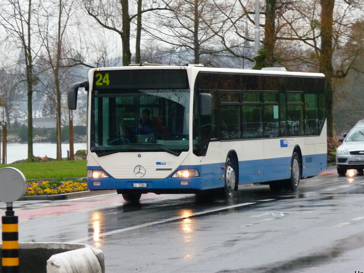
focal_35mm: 263
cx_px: 169
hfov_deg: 7.5
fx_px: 2765
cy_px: 129
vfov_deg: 5.6
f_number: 4.9
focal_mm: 39.2
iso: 400
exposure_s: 1/80
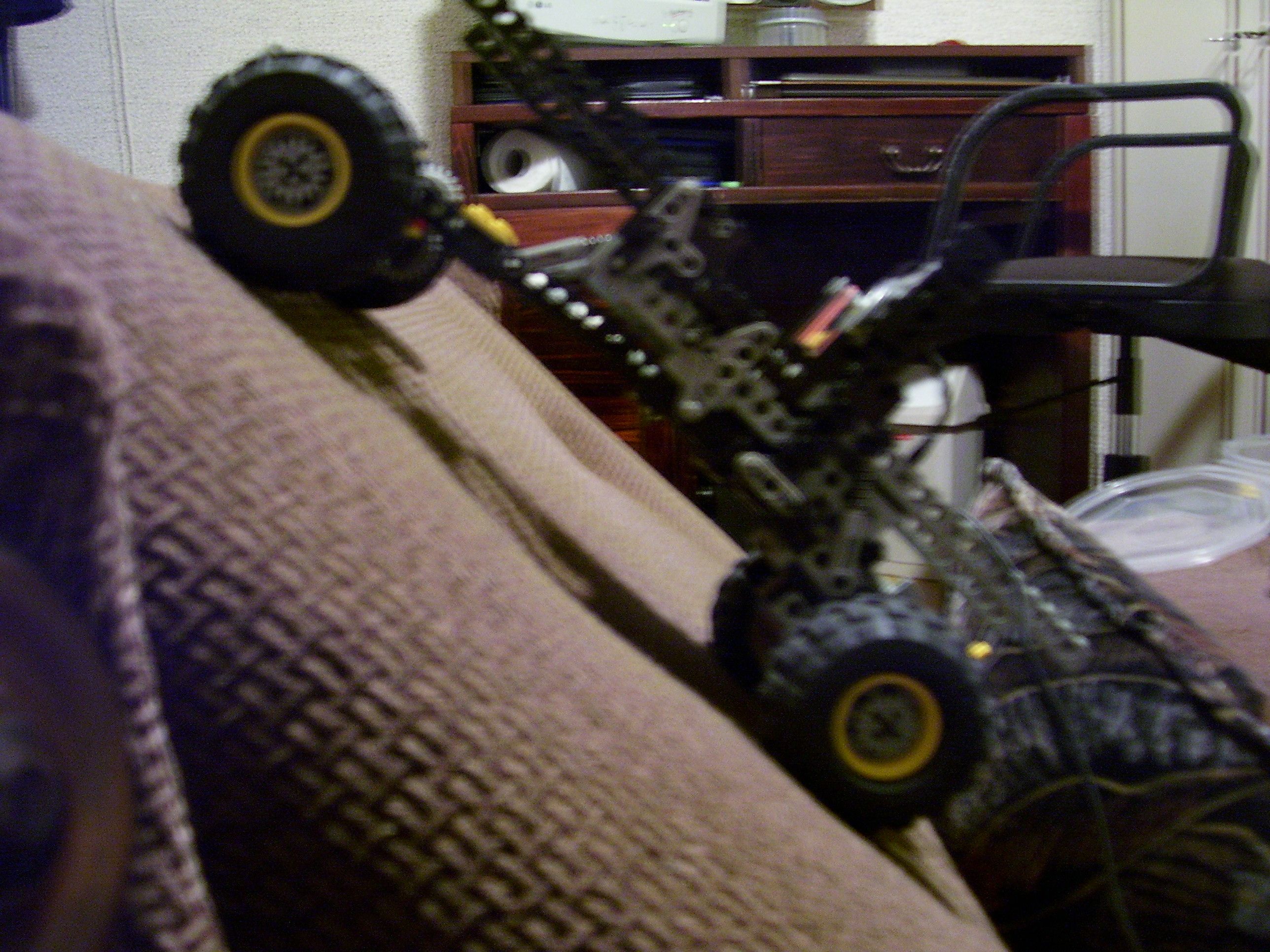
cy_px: 476
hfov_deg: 54.0
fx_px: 1247
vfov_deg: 41.8
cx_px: 635
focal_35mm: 34
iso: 160
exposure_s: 1/2
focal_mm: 5.6
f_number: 2.7
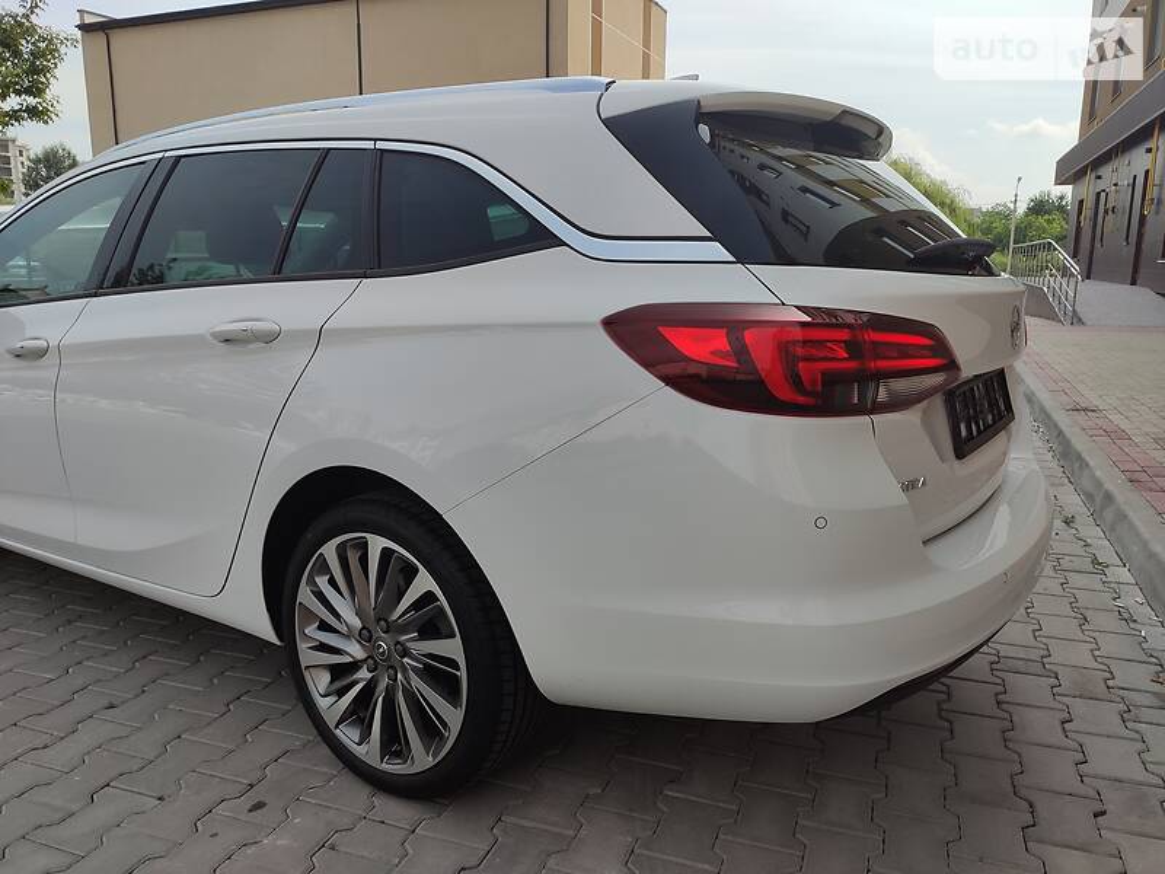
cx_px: 582
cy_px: 437
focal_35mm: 26
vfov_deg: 53.1
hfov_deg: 67.3
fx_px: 875
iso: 112
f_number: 1.8
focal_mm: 4.8
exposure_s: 1/2018
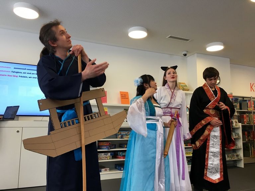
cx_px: 128
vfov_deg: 48.2
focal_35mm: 29
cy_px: 96
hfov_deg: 61.7
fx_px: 214
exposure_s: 1/33
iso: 32
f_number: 2.2
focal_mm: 4.15
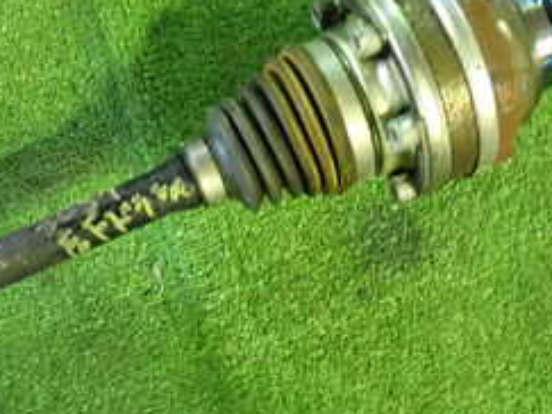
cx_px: 48
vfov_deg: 19.8
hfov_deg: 25.5
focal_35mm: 74
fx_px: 1179
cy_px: 303
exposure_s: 1/30
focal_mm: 5.4
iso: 800
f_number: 2.3
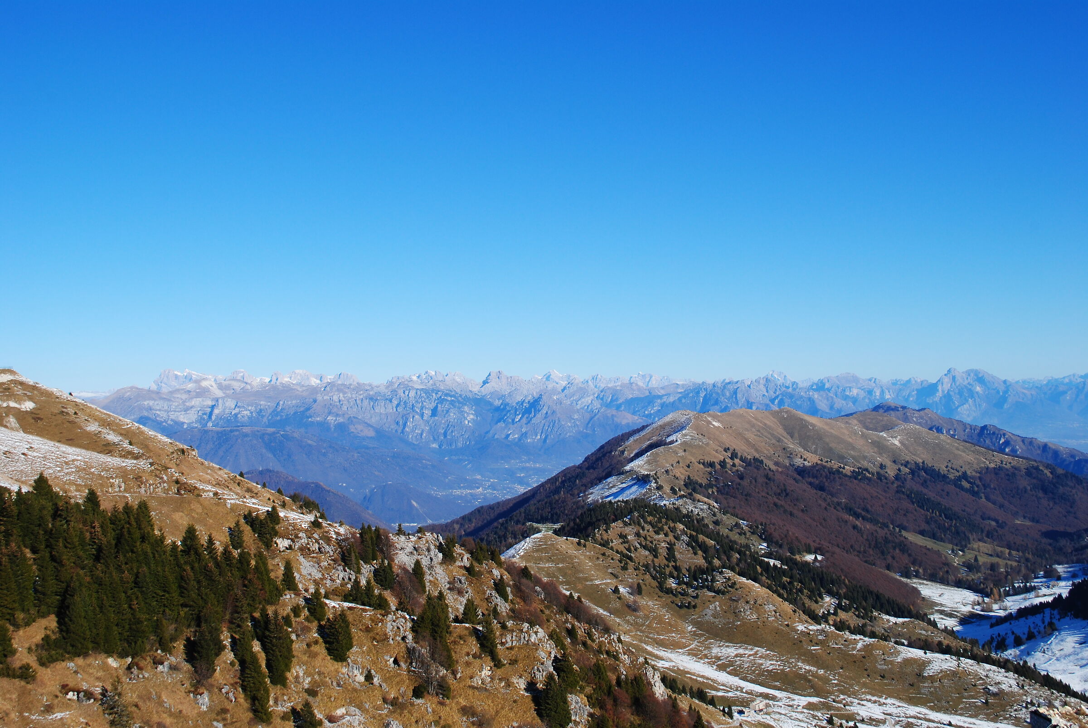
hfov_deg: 46.3
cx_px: 544
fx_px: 1271
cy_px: 364
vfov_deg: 32.0
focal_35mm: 42
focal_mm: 28
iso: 110
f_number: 10
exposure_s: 1/250
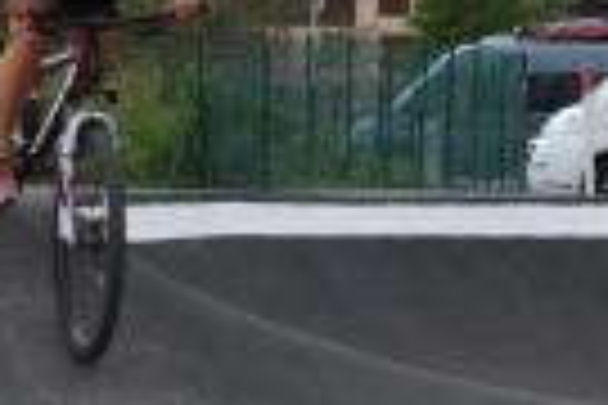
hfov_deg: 5.9
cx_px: 104
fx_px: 5894
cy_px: -18
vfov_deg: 3.9
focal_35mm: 349
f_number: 4.5
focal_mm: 70
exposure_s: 1/320
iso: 200
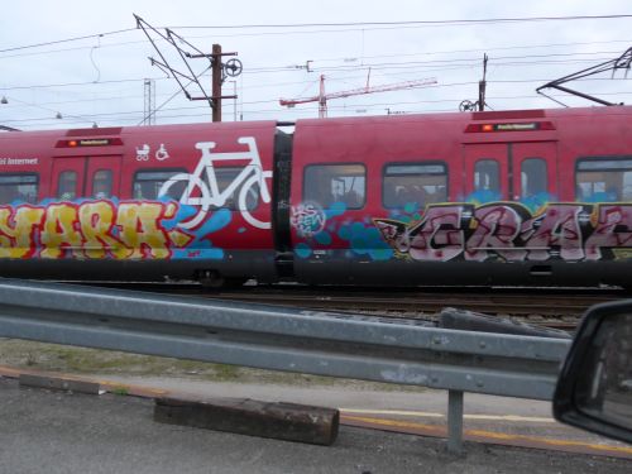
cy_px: 237
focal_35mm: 34
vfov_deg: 41.8
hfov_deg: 54.0
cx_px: 316
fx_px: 621
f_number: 2.3
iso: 500
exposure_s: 1/250
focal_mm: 7
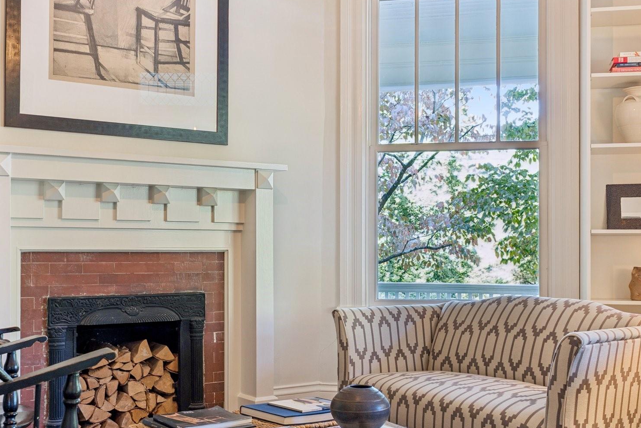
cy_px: 270
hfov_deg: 45.4
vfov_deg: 31.0
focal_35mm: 43
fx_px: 766
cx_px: 312
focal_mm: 31
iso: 160
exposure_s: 1/2.5
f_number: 7.1
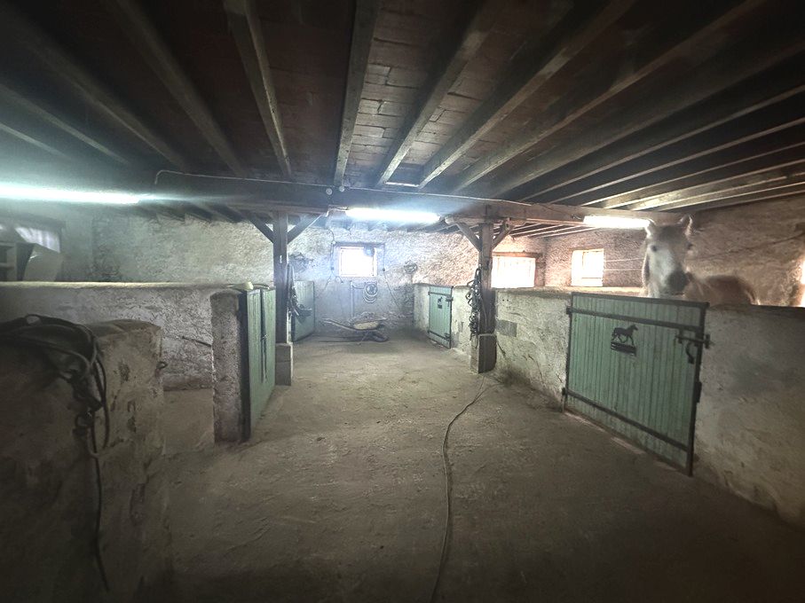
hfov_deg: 102.1
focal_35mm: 14
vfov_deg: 85.7
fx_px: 326
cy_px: 302
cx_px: 402
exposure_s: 1/25
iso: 1250
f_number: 2.2
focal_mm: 2.22
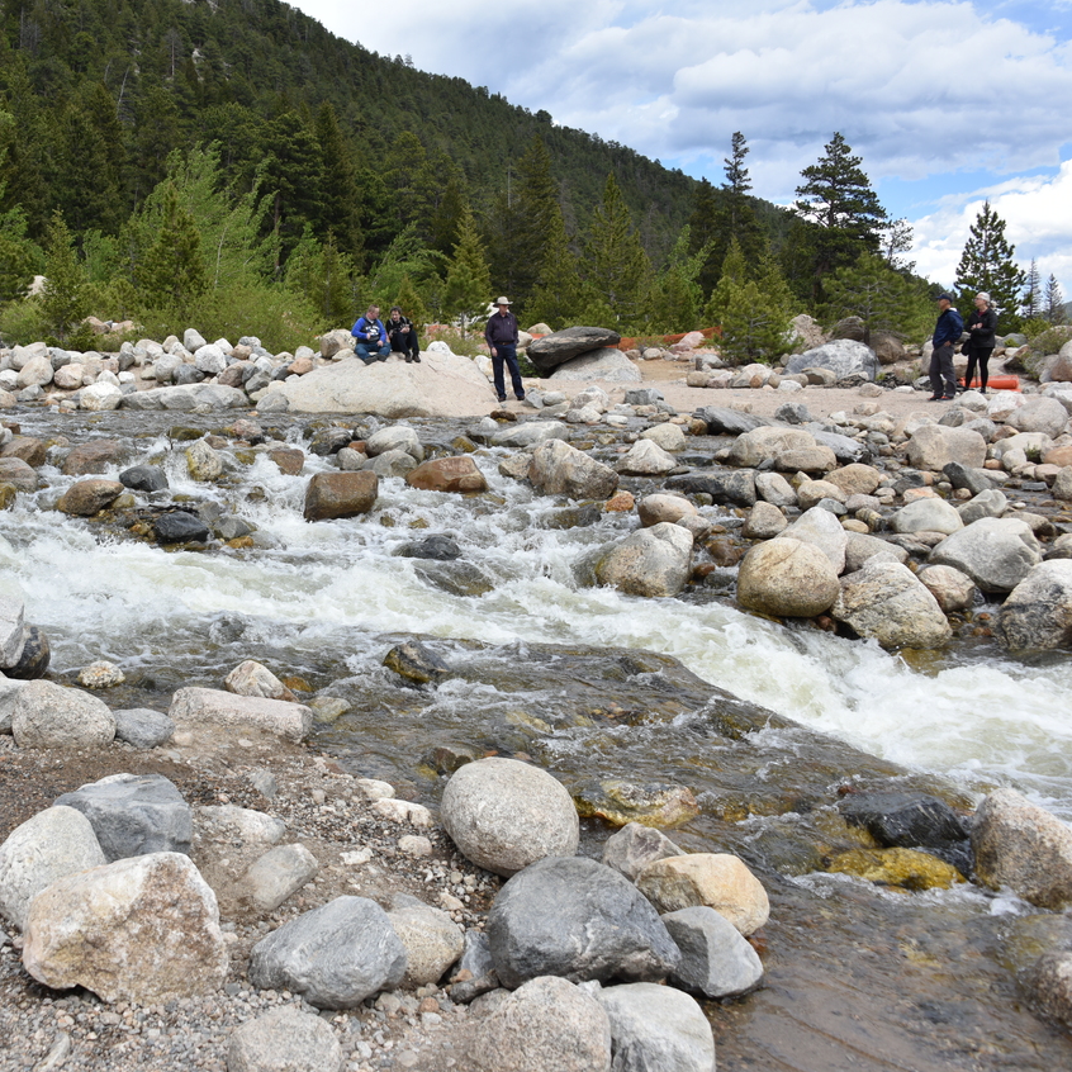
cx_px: 332
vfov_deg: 46.0
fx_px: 1261
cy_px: 533
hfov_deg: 45.1
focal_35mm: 36
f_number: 8
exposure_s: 1/250
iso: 100
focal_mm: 28
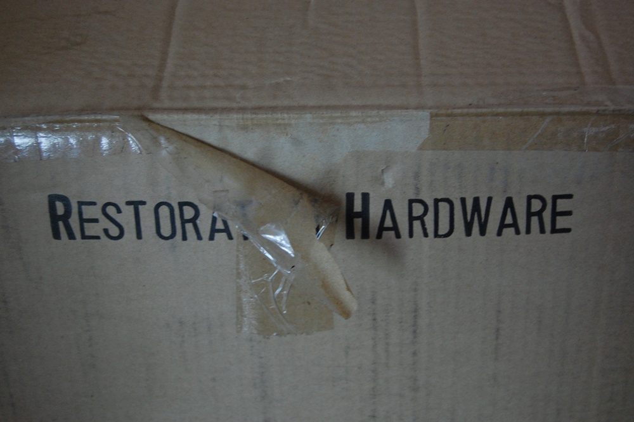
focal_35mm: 57
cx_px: 317
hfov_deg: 35.1
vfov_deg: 23.7
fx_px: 1003
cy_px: 211
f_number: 5
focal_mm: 38
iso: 800
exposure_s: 1/15
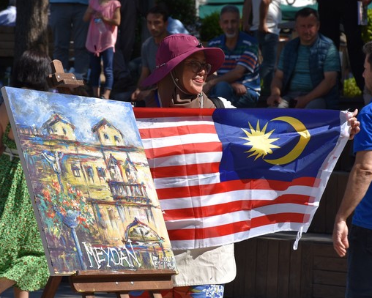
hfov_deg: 11.5
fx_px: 1840
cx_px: 192
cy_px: 159
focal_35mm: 167
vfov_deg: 9.3
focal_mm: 90
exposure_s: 1/500
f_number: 8
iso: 140
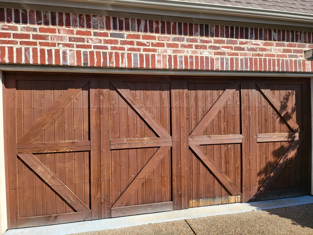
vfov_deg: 56.8
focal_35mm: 24
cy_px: 118
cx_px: 156
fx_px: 217
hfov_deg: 71.6
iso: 40
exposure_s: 1/1399
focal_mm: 5
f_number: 1.8
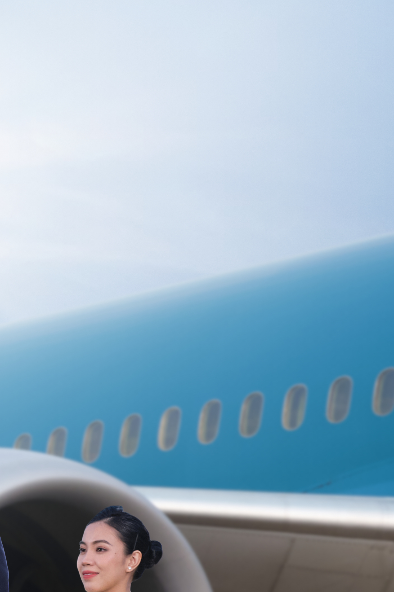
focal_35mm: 296
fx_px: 4860
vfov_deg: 6.9
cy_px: 577
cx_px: -596
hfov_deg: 4.5
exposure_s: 1/160
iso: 500
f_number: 8
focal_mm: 100
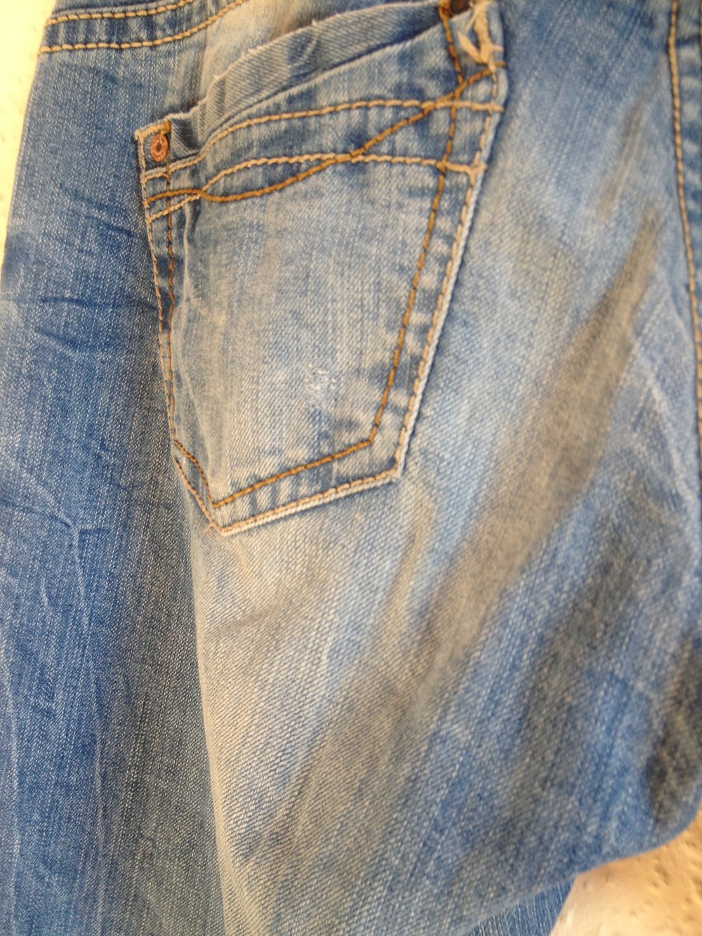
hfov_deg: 40.7
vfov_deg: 52.6
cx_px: 351
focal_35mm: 35
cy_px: 468
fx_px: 946
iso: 50
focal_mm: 4.28
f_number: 2.4
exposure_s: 1/20
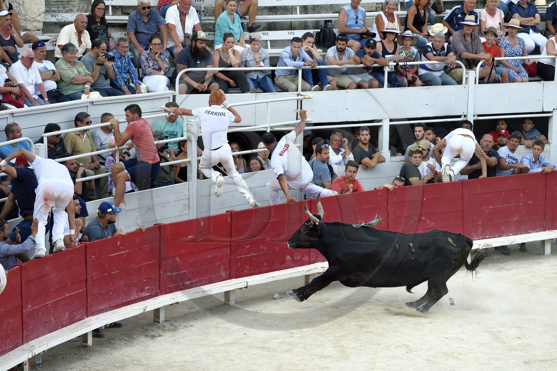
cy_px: 186
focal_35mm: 120
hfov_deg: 17.1
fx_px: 1856
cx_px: 278
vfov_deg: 11.4
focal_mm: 120
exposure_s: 1/1000
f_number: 4
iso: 800
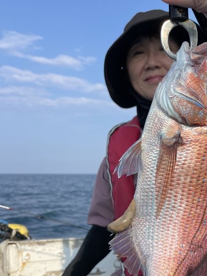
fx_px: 327
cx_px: 151
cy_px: 196
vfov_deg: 44.7
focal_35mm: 41
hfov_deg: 34.5
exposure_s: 1/2681
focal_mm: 4.2
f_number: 1.6
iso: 32
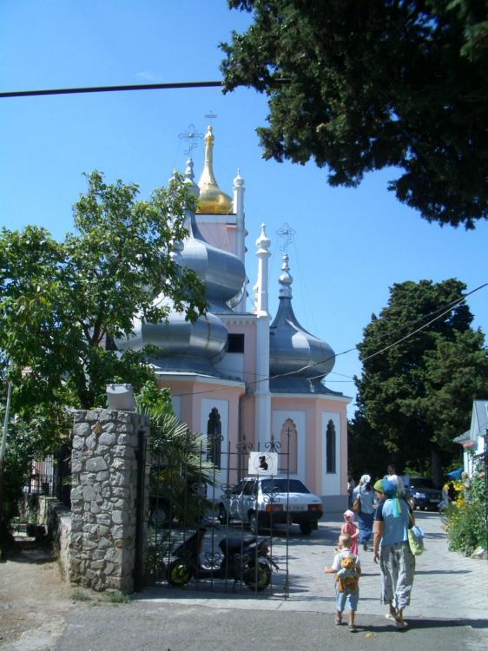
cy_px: 326
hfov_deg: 40.7
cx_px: 244
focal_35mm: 35
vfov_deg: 52.6
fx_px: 658
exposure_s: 1/500
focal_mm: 5.8
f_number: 4.3
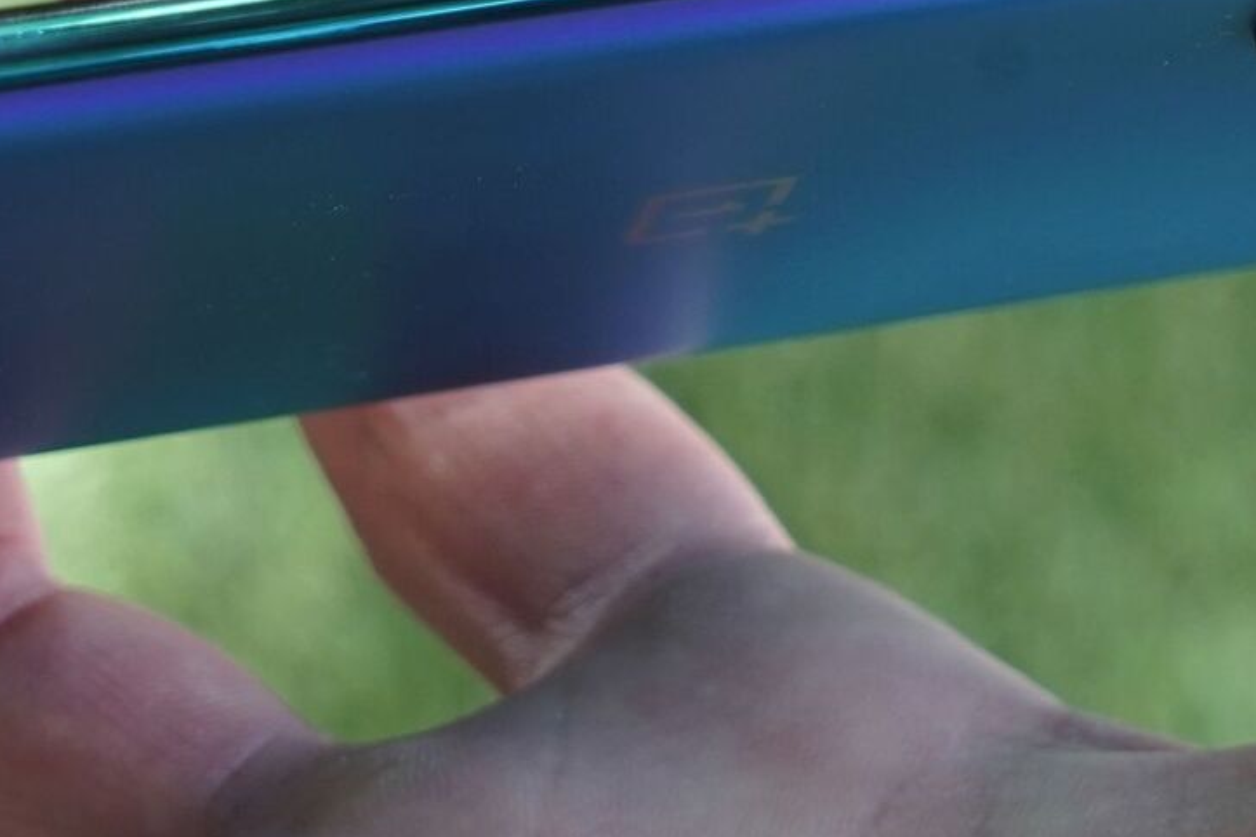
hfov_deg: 11.1
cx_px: 624
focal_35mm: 186
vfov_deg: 7.4
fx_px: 6489
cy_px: 205
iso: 800
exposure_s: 1/200
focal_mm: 70
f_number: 7.1
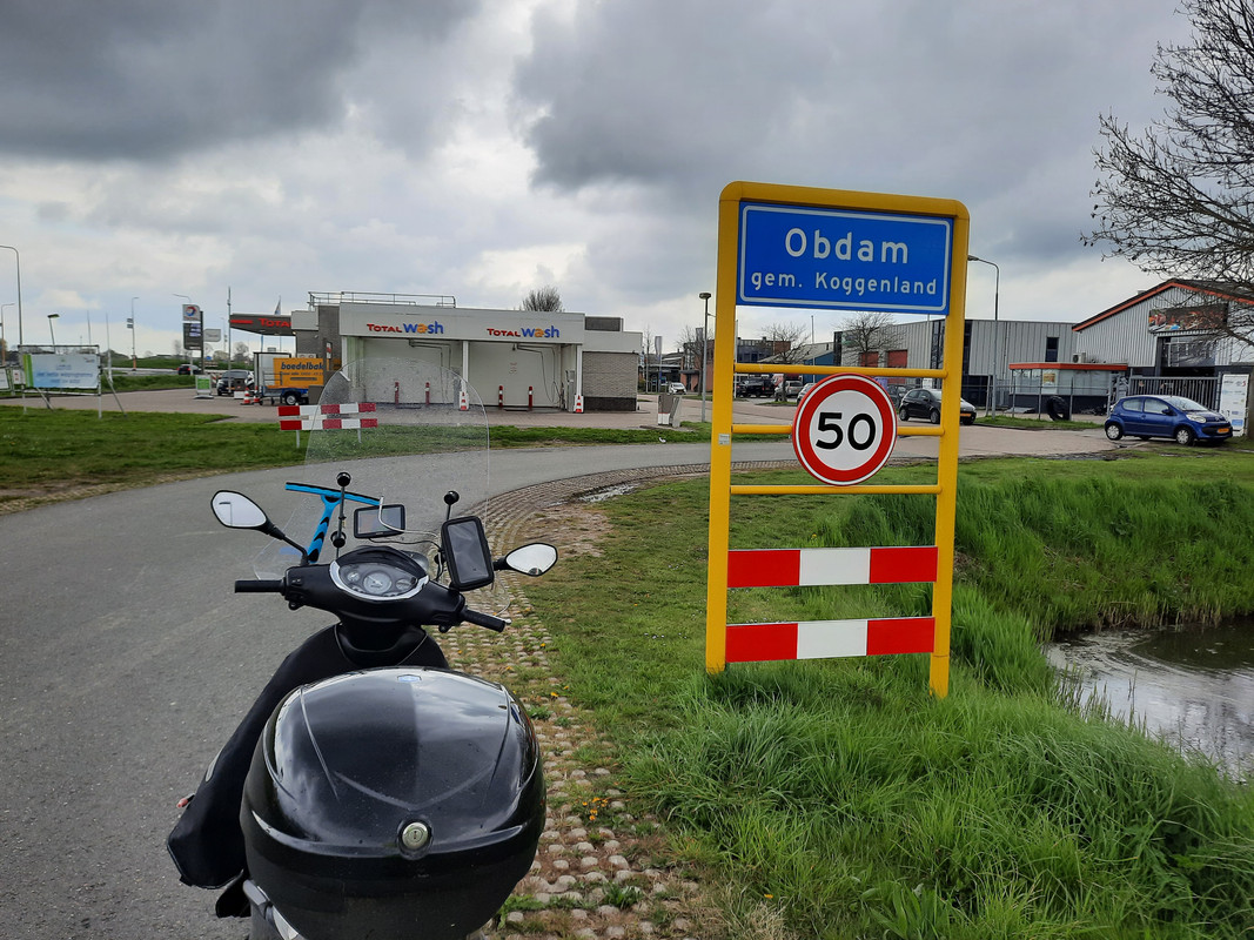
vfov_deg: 54.9
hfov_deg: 69.4
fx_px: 906
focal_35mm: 25
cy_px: 470
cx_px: 627
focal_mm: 4.6
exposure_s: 1/847
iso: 32
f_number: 2
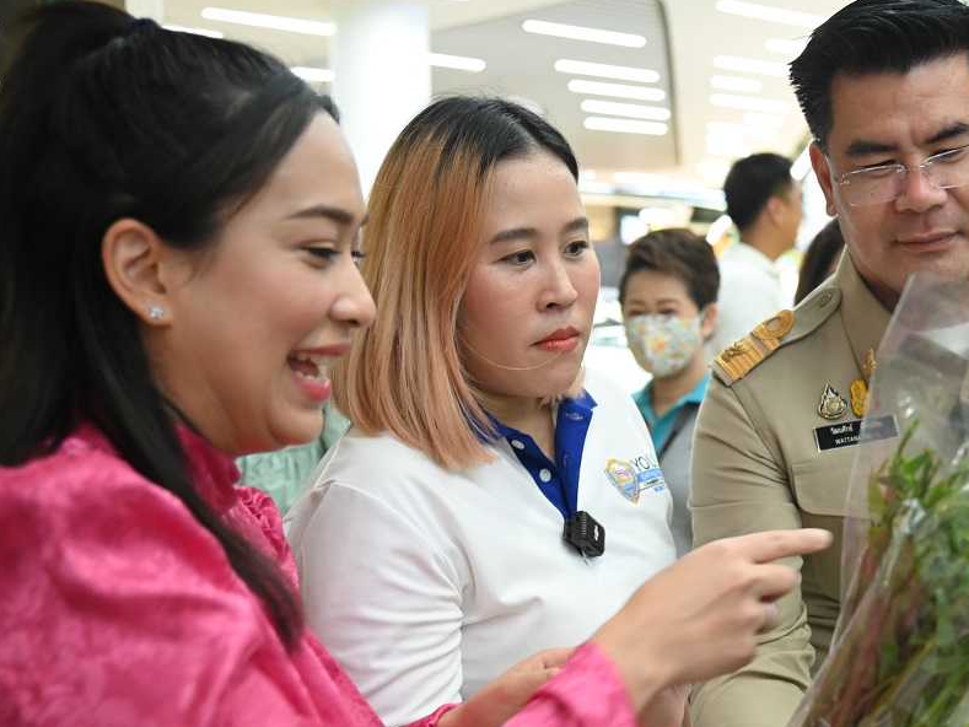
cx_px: 720
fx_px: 1568
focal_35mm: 56
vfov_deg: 26.0
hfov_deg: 33.7
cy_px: 451
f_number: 4
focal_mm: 38
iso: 2800
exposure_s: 1/125
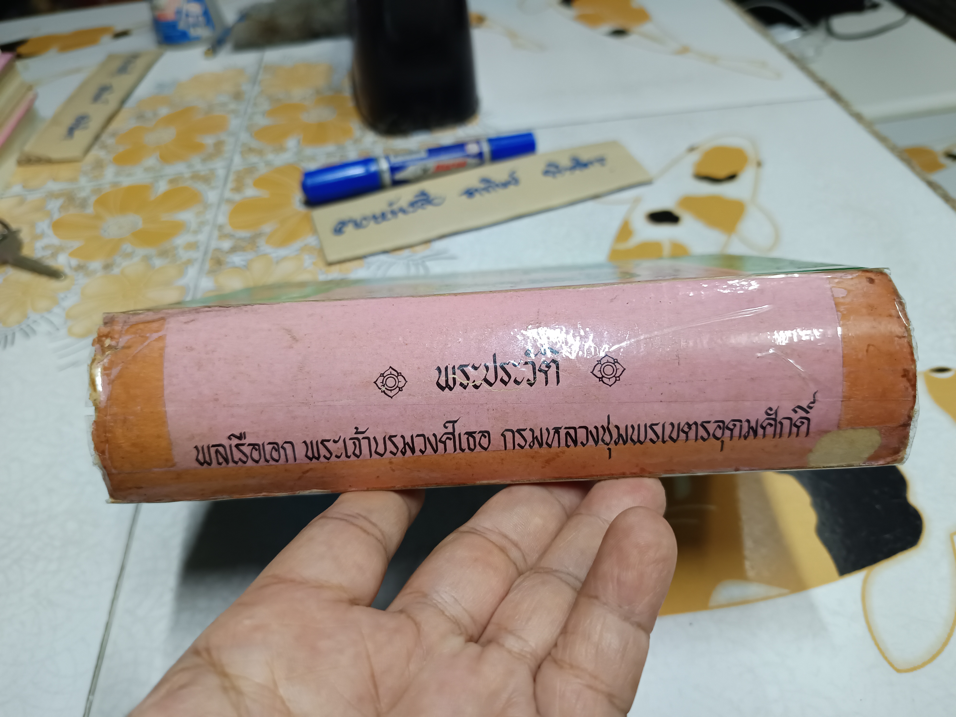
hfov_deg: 71.6
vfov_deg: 56.8
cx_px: 478
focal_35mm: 24
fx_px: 663
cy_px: 358
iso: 1220
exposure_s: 1/33.3
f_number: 1.7
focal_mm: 5.31
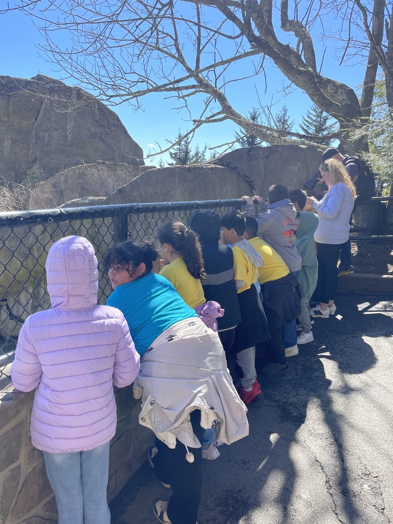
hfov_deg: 54.9
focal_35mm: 25
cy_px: 262
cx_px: 196
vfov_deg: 69.4
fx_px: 378
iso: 32
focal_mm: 5.1
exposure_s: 1/1266
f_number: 1.6
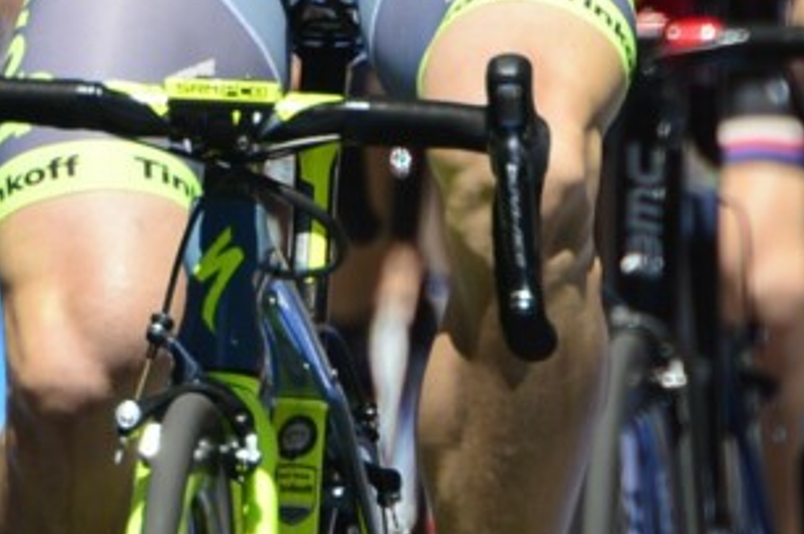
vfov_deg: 0.7
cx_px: 377
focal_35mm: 2084
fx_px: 46492
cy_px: -488
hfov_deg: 1.0
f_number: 8
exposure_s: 1/1000
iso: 400
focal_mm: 400
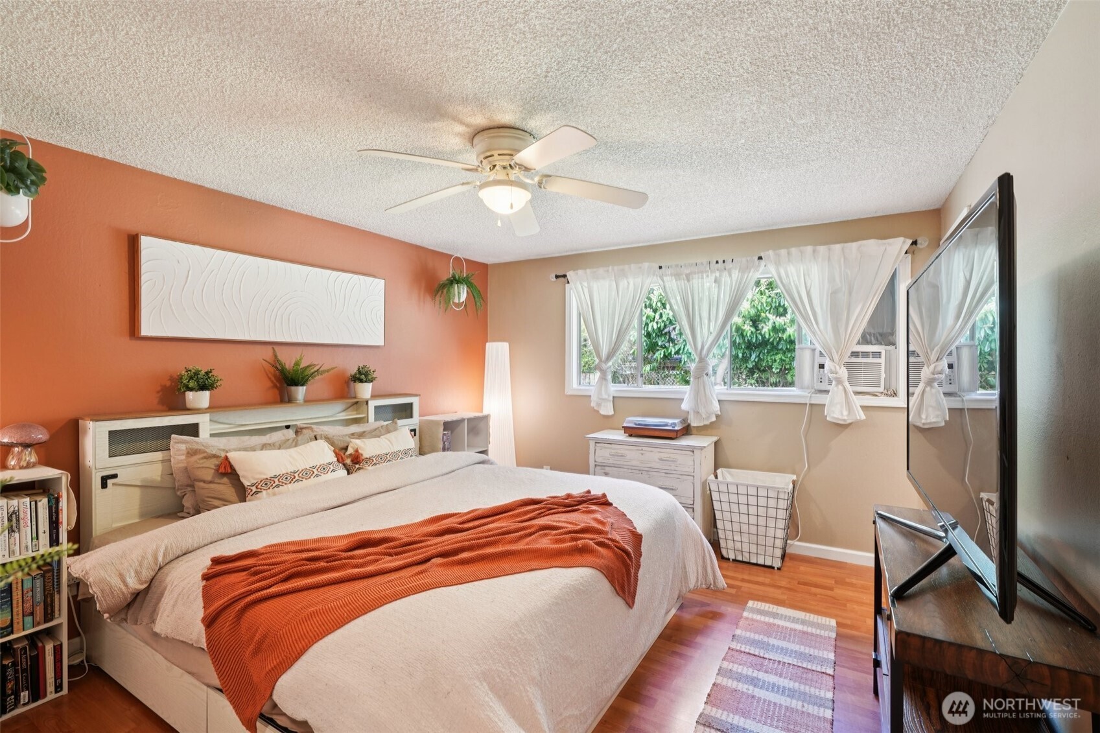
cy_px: 366
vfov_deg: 73.7
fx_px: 489
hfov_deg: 96.7
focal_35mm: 16
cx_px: 550
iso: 400
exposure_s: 1/5
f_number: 8
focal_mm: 16
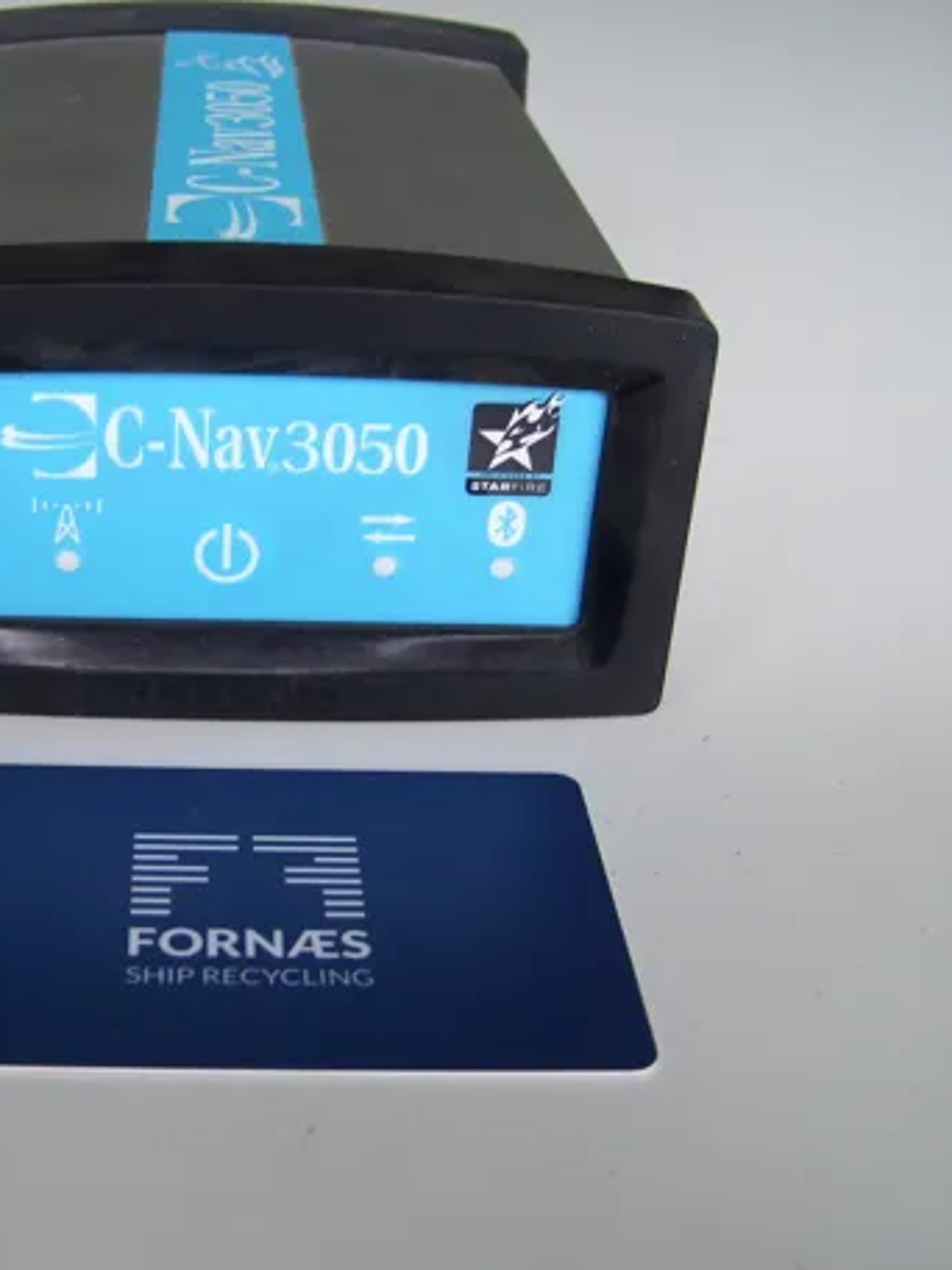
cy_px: 639
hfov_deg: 29.1
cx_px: 203
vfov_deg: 38.9
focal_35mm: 49
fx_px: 1797
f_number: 2.7
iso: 80
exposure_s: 1/60
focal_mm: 6
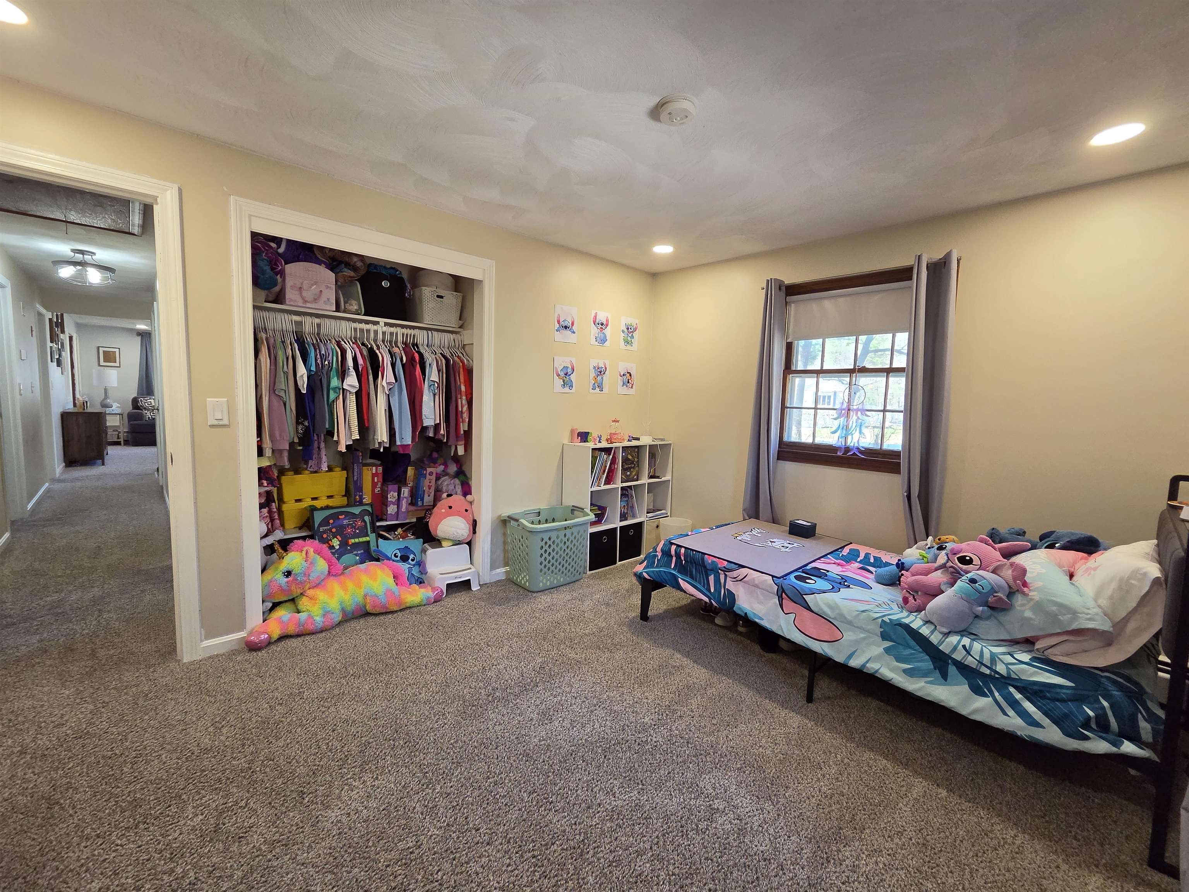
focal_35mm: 13
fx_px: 447
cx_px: 594
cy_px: 446
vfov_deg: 89.9
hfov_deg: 106.2
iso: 250
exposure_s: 1/120
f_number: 2.2
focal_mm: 2.2
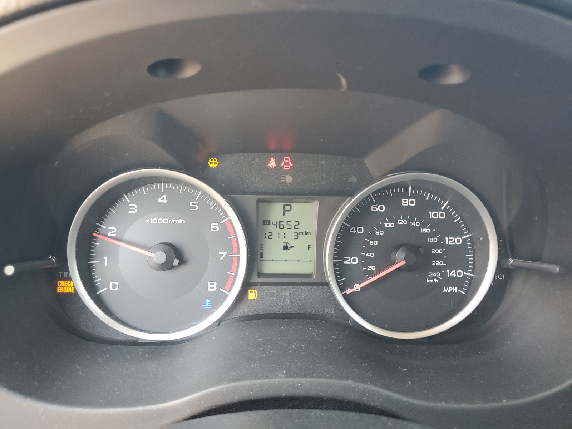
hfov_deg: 67.3
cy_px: 214
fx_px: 430
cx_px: 286
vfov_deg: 53.1
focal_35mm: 26
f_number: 1.5
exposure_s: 1/60.2
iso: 65
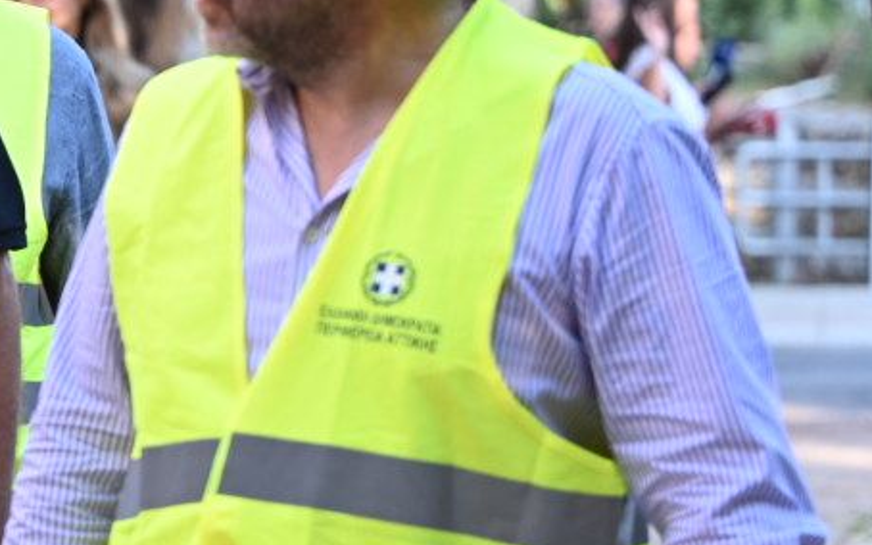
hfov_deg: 7.6
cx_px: -599
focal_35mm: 269
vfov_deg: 4.9
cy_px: 205
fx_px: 6394
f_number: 3.2
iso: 400
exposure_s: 1/250
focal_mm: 74
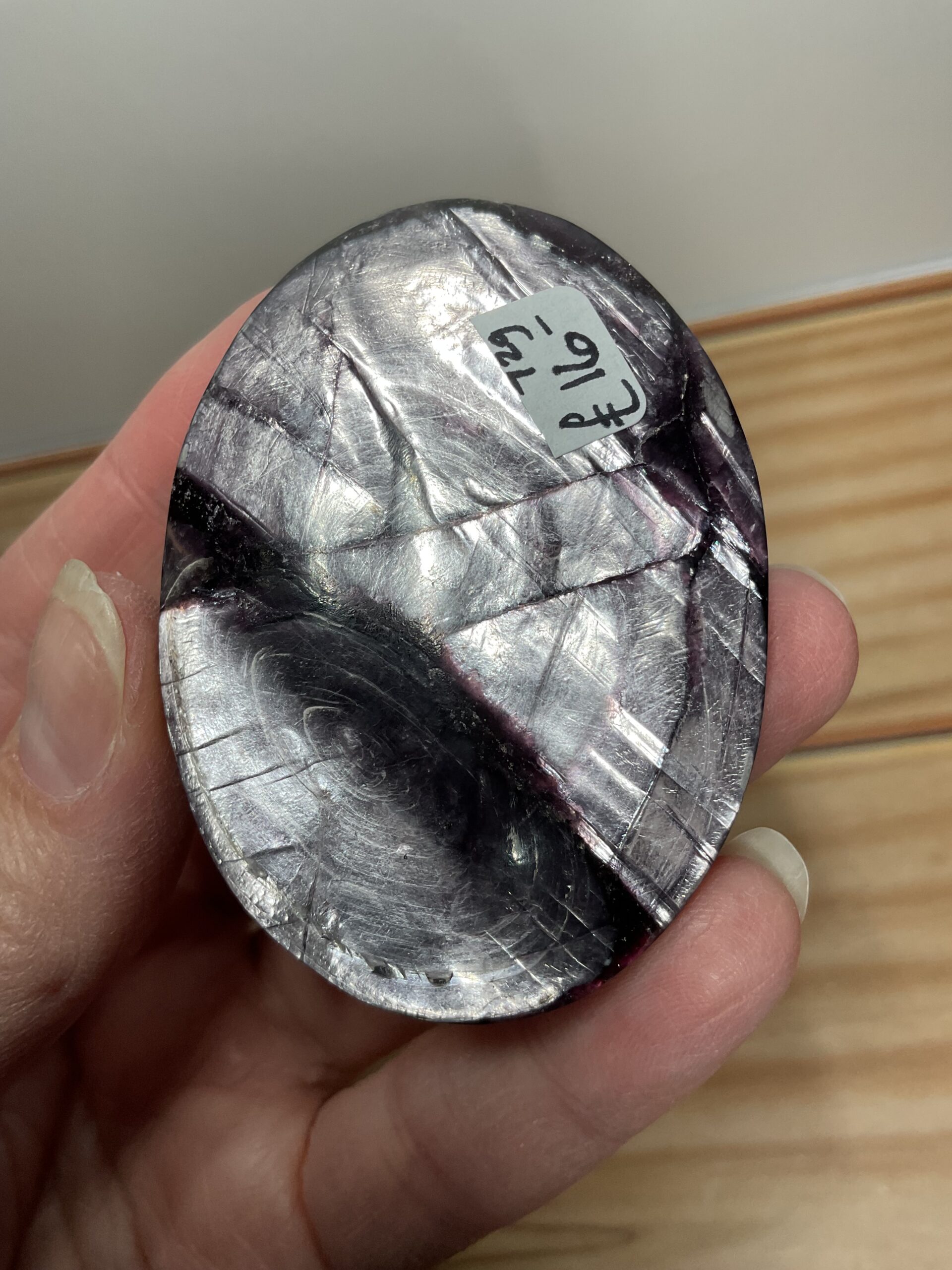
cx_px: 476
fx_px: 1063
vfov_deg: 61.7
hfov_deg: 48.2
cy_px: 635
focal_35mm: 29
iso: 32
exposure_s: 1/100
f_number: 1.8
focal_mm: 3
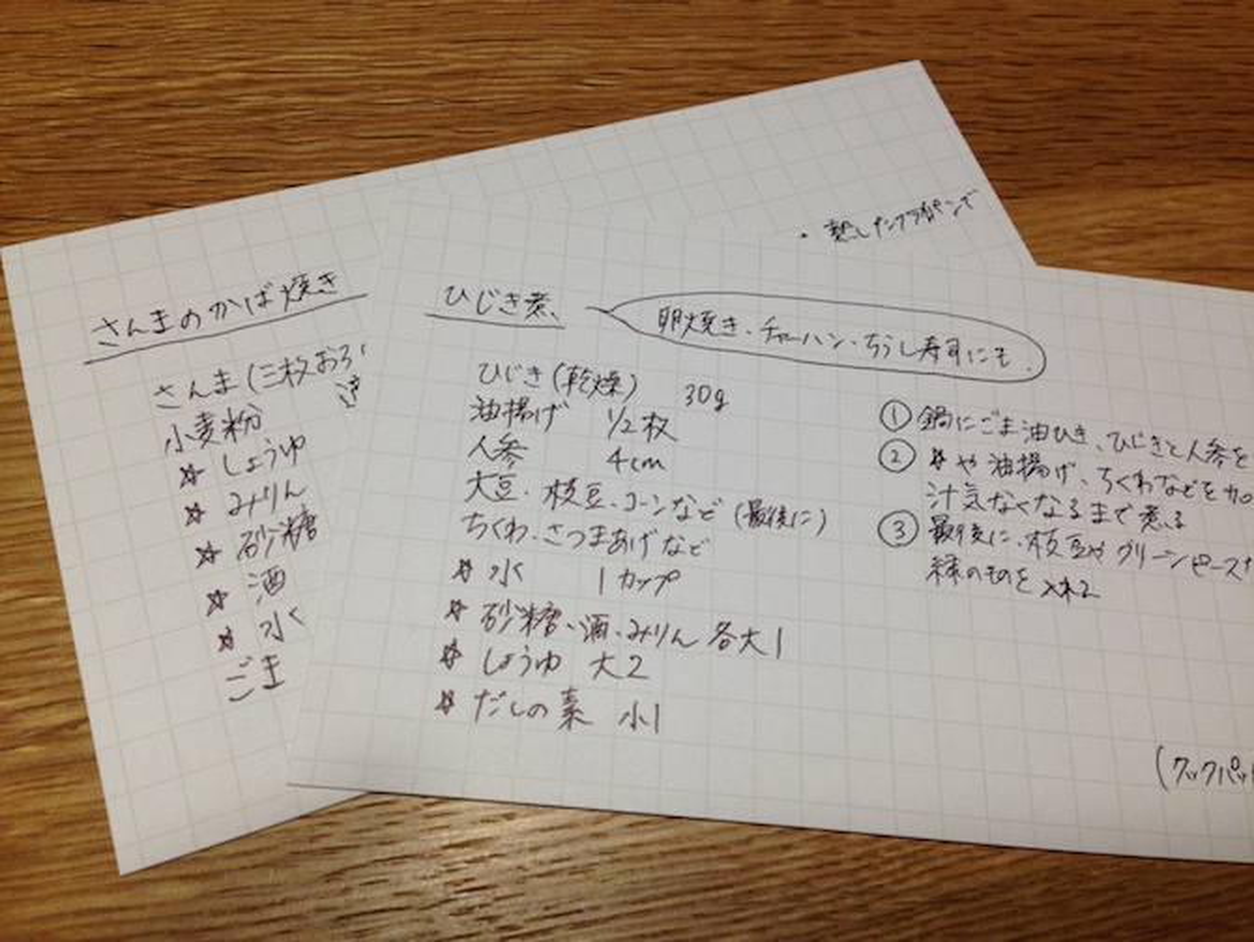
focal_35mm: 33
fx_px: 1196
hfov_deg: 55.3
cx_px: 627
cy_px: 471
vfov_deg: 43.0
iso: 64
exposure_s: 1/60
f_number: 2.4
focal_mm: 4.12
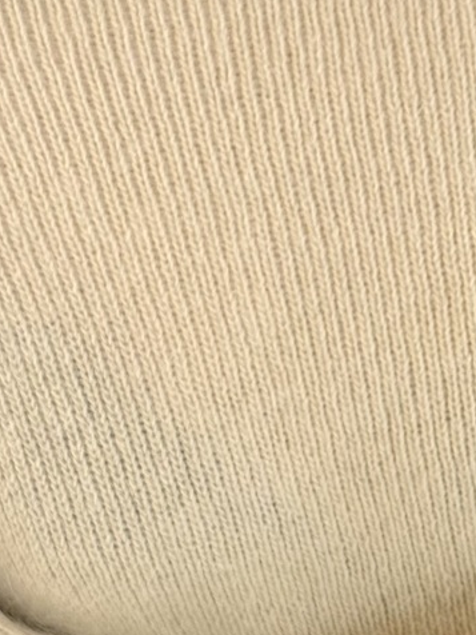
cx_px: 435
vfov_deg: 16.0
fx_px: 2218
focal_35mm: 121
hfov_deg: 12.2
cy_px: 590
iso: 200
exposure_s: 1/121
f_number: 1.78
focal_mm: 6.76
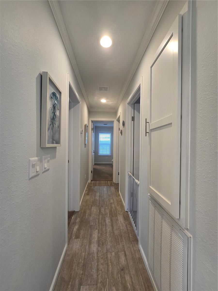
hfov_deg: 89.9
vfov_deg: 106.2
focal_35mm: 13
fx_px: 109
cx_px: 109
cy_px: 146
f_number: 2.2
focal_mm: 2.2
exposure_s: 1/60
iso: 80
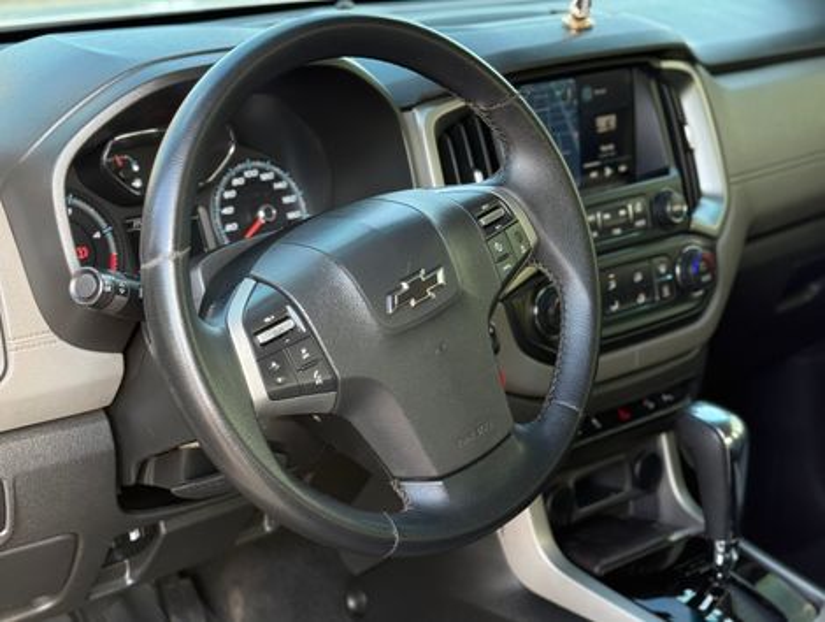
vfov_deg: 30.3
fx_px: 1146
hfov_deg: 39.6
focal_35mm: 48
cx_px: 412
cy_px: 311
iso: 200
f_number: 1.78
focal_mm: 6.76
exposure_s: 1/94
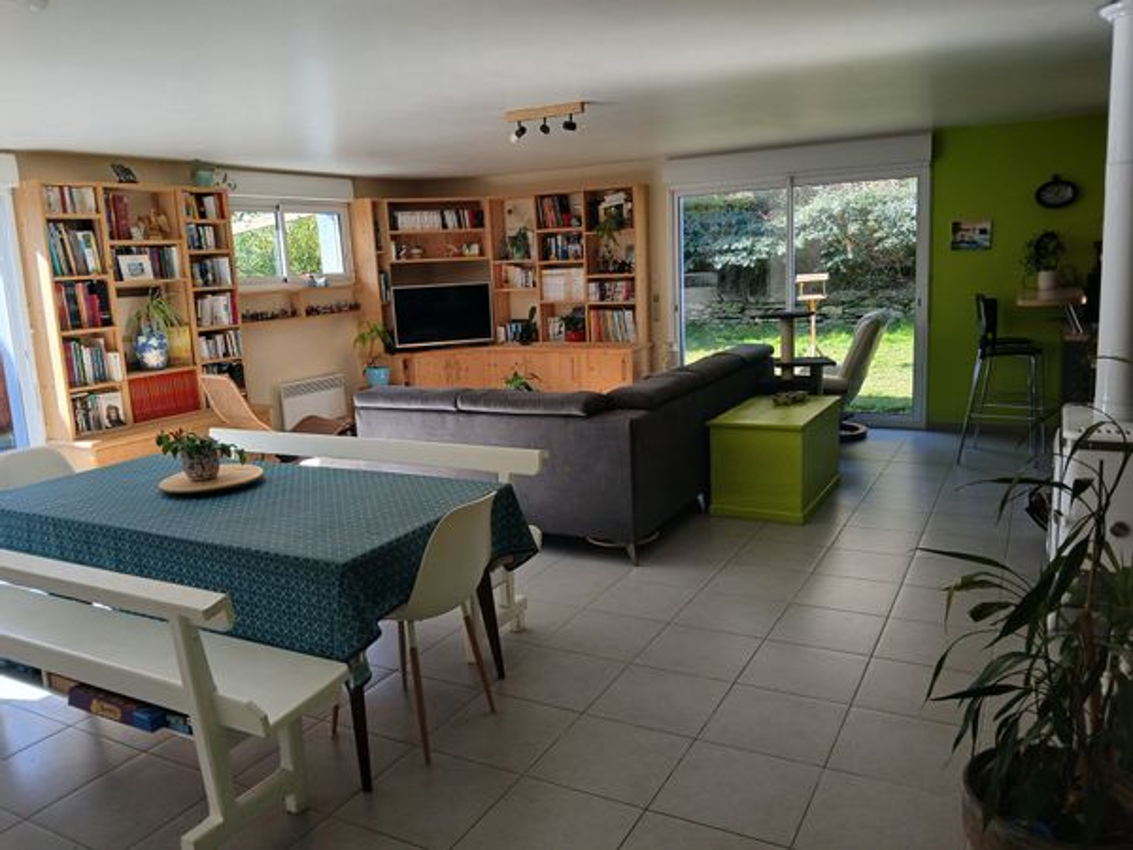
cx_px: 566
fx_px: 851
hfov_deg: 67.3
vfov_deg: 53.1
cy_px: 425
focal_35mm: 26
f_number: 1.8
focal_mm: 3.98
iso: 32
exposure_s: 1/50
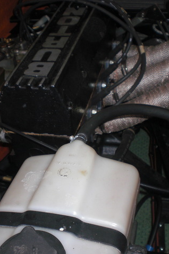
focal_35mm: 53
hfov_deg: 25.3
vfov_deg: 37.5
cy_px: 127
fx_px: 373
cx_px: 52
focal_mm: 6.3
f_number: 3.1
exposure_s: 1/60
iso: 100
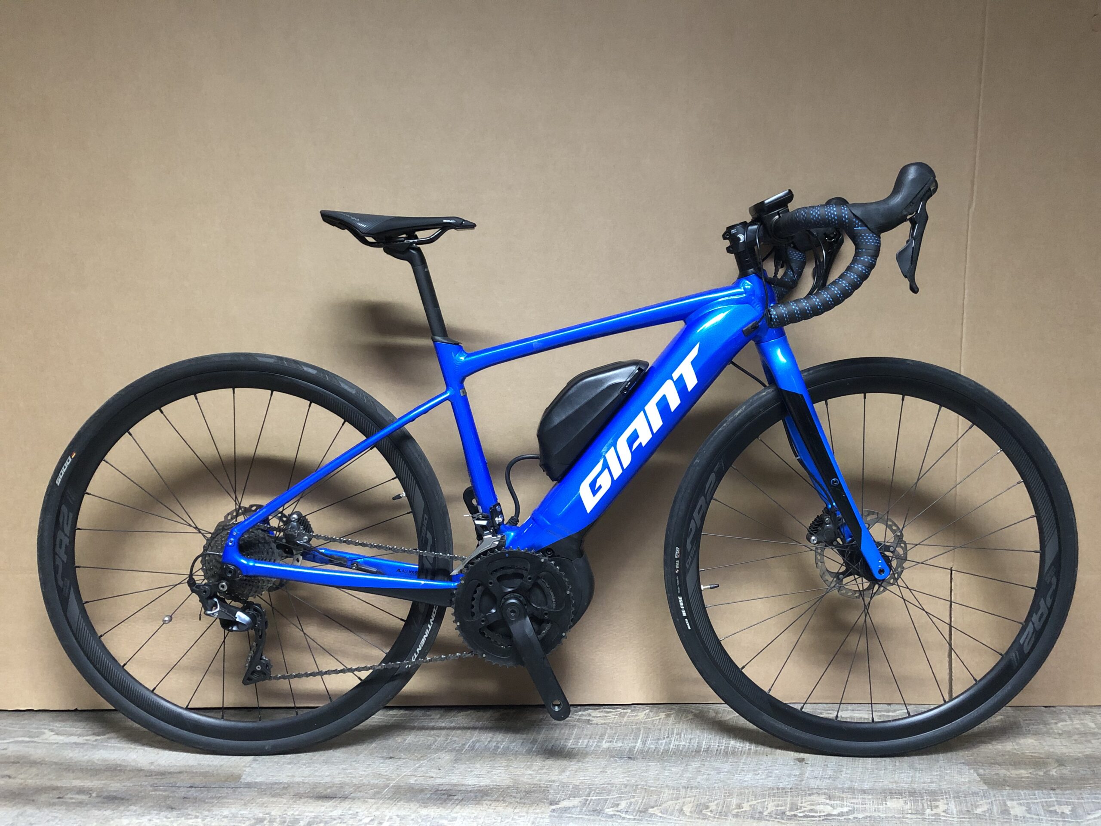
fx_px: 891
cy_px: 413
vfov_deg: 49.7
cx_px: 550
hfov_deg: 63.4
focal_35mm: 28
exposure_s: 1/5
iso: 100
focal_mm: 3.99
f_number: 1.8
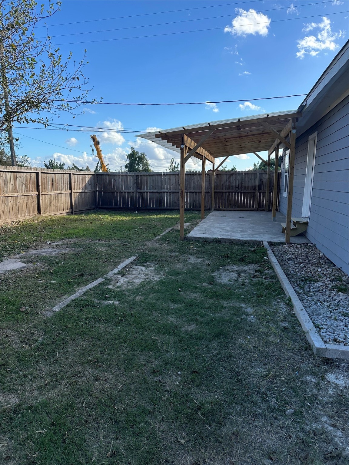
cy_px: 232
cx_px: 174
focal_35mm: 24
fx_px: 323
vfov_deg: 71.6
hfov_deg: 56.8
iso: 80
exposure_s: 1/2070
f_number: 1.78
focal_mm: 6.86
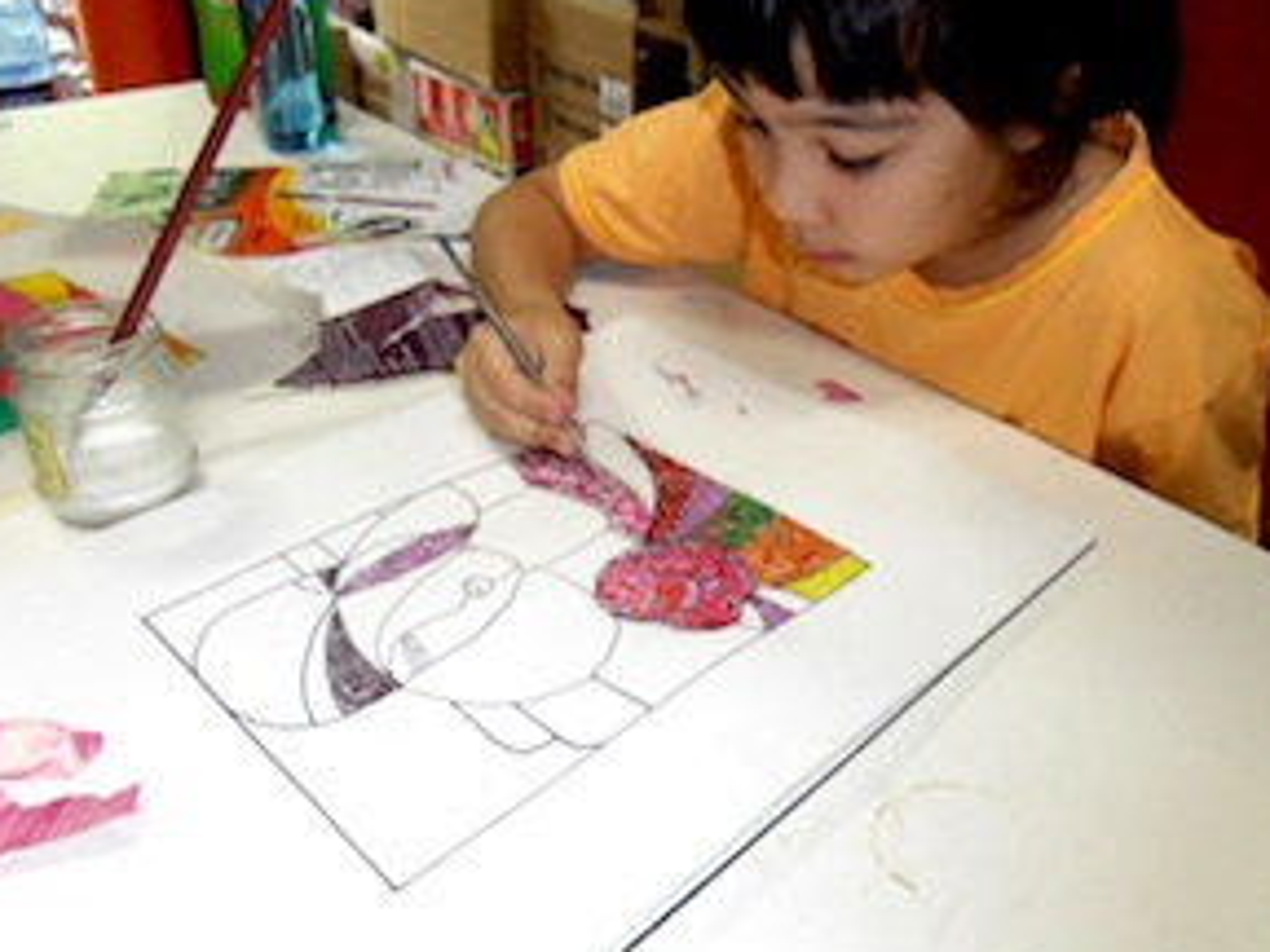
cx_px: 710
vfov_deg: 46.8
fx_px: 1101
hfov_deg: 59.8
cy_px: 445
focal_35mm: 30
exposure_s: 1/45
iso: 400
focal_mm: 4.2
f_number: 3.3
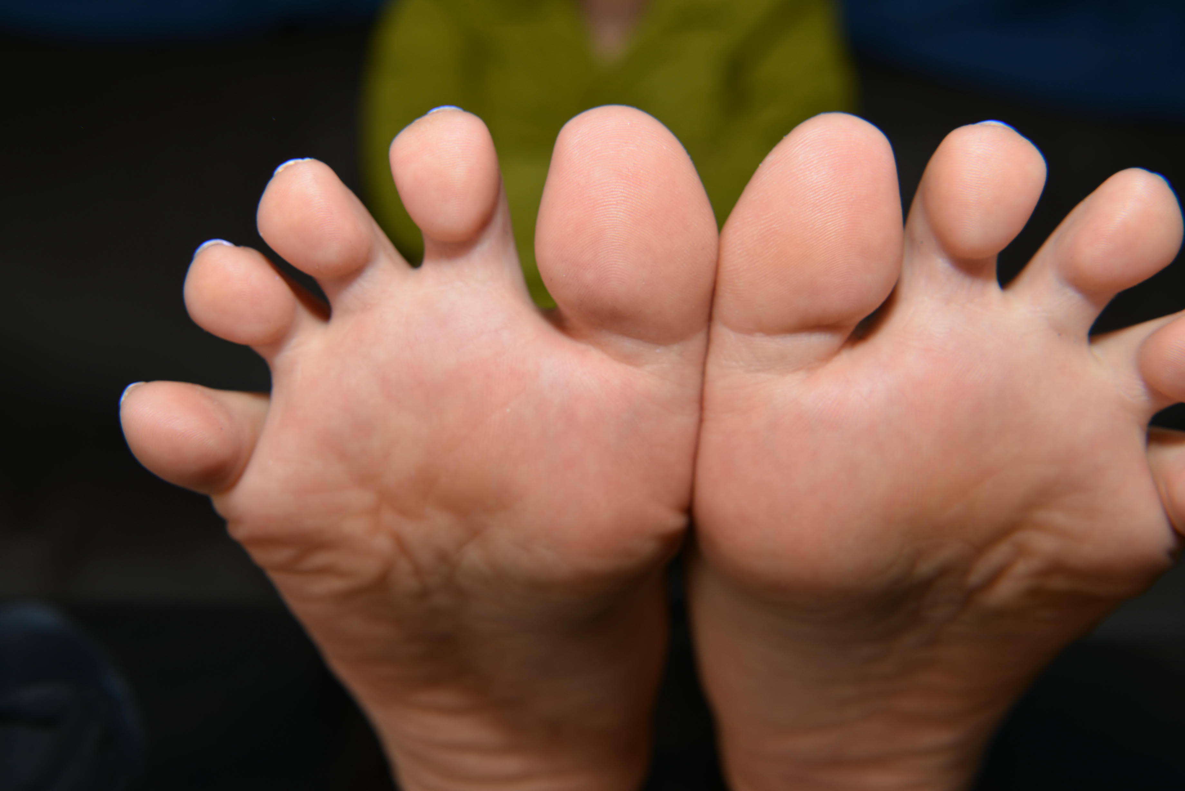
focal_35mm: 48
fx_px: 1580
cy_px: 396
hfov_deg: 41.1
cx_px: 592
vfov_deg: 28.1
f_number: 8
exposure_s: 1/125
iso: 100
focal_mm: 48
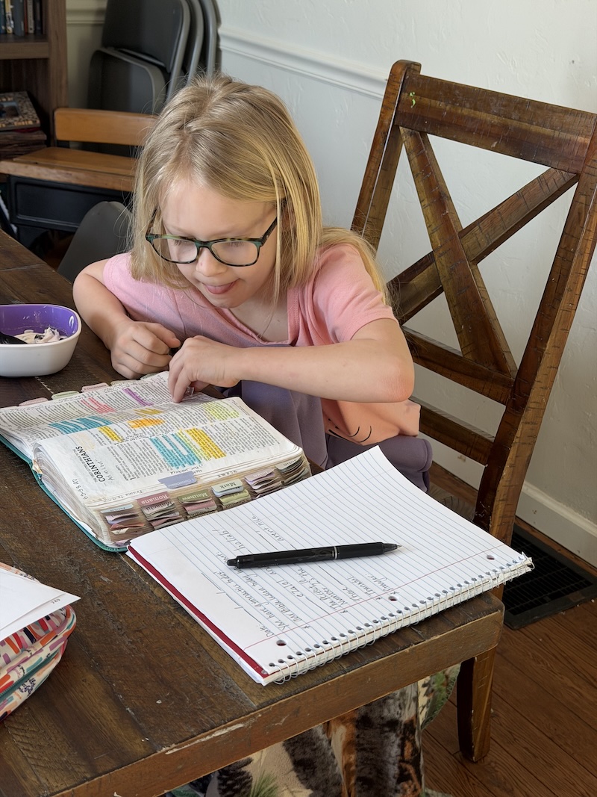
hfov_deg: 30.3
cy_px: 398
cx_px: 298
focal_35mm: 48
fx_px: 1104
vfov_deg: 39.7
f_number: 1.78
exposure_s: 1/120
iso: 80
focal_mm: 6.76
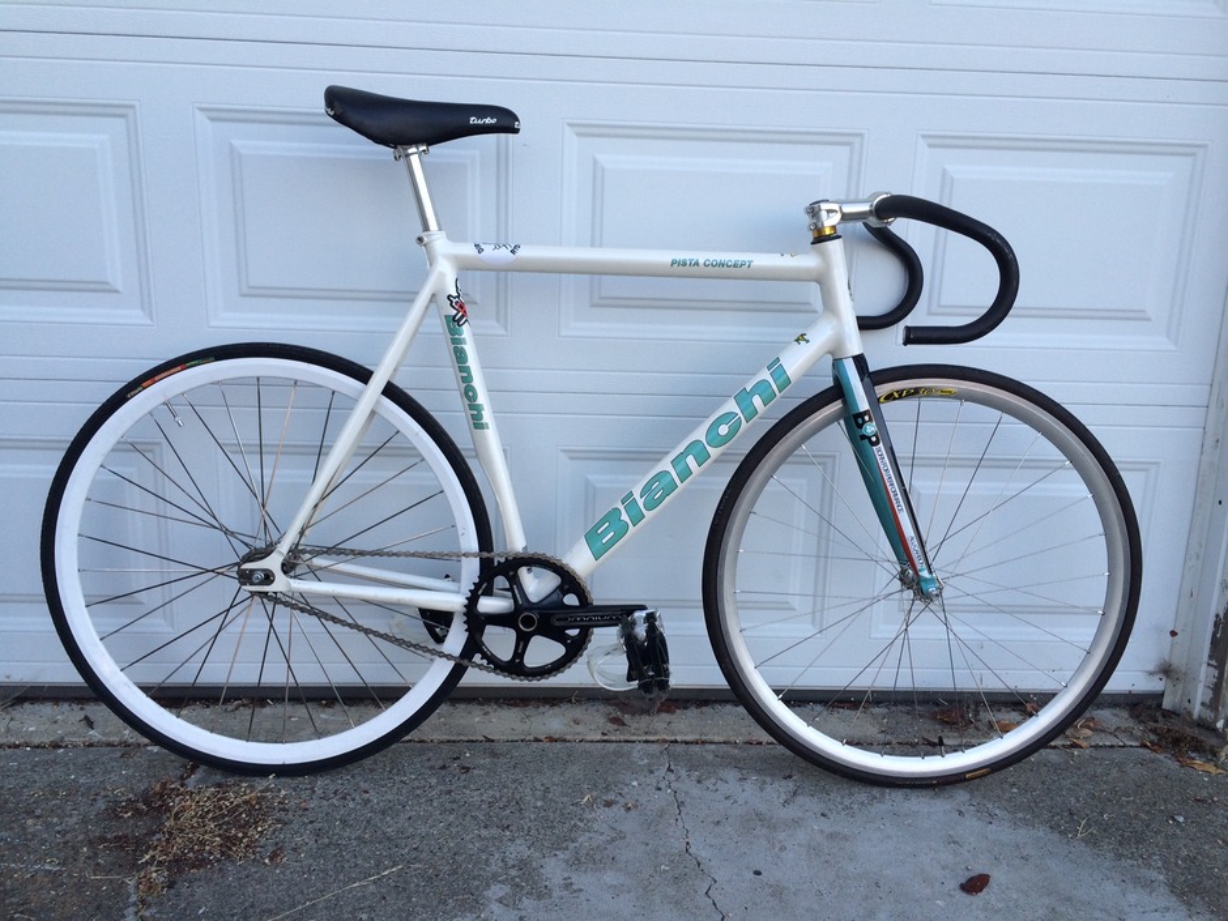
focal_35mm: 29
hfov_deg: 61.7
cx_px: 614
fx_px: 1029
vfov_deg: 48.2
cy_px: 460
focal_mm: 4.15
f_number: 2.2
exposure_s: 1/161
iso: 32
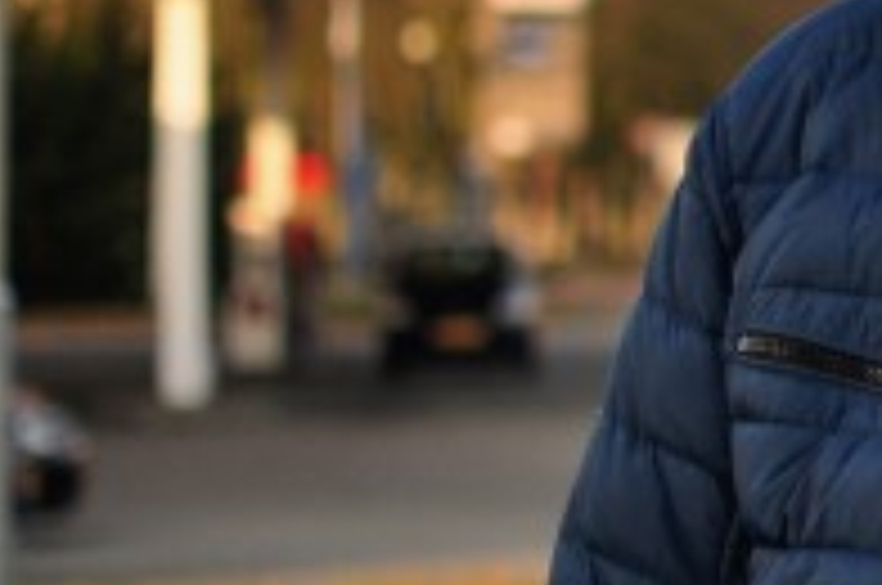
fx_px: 4741
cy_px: 9
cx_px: 1330
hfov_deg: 10.3
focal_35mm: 194
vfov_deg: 7.0
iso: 400
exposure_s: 1/4000
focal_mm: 35
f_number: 2.2
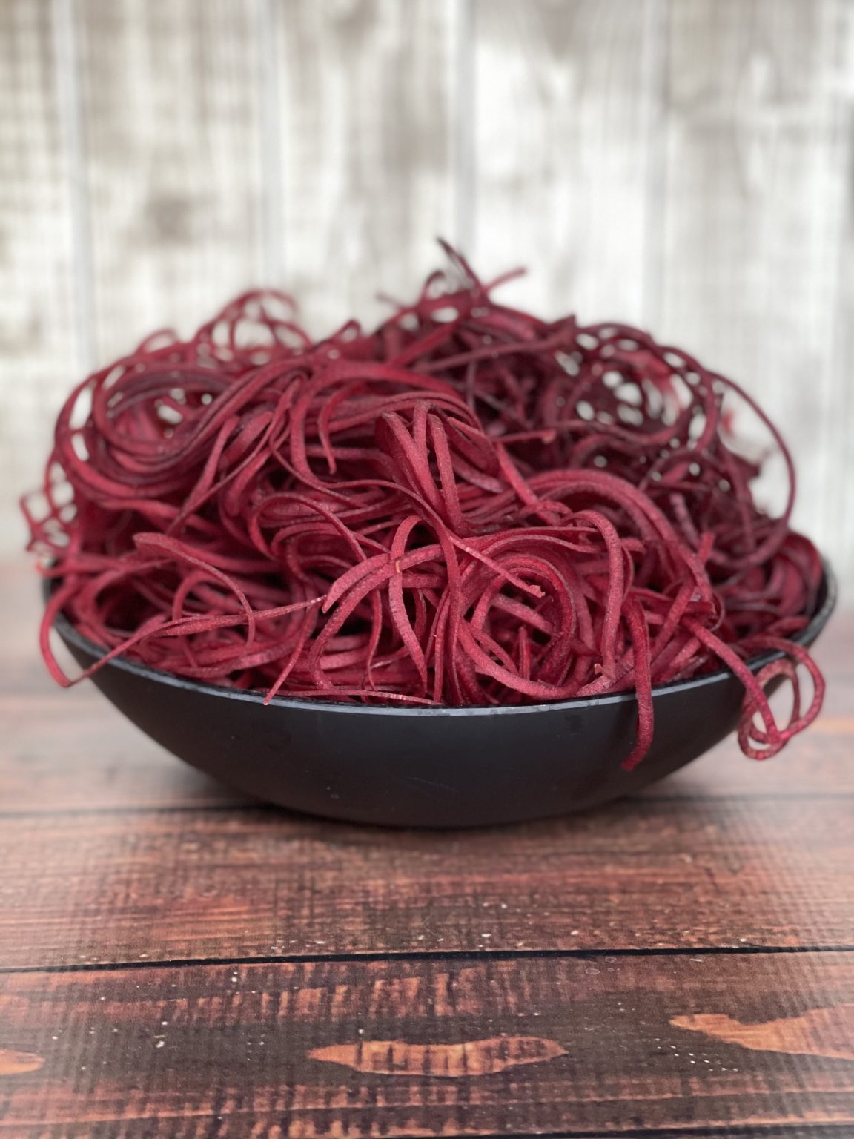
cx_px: 427
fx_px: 2105
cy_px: 570
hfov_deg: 22.9
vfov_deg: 30.3
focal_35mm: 64
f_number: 2.2
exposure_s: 1/40
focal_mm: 7.5
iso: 160
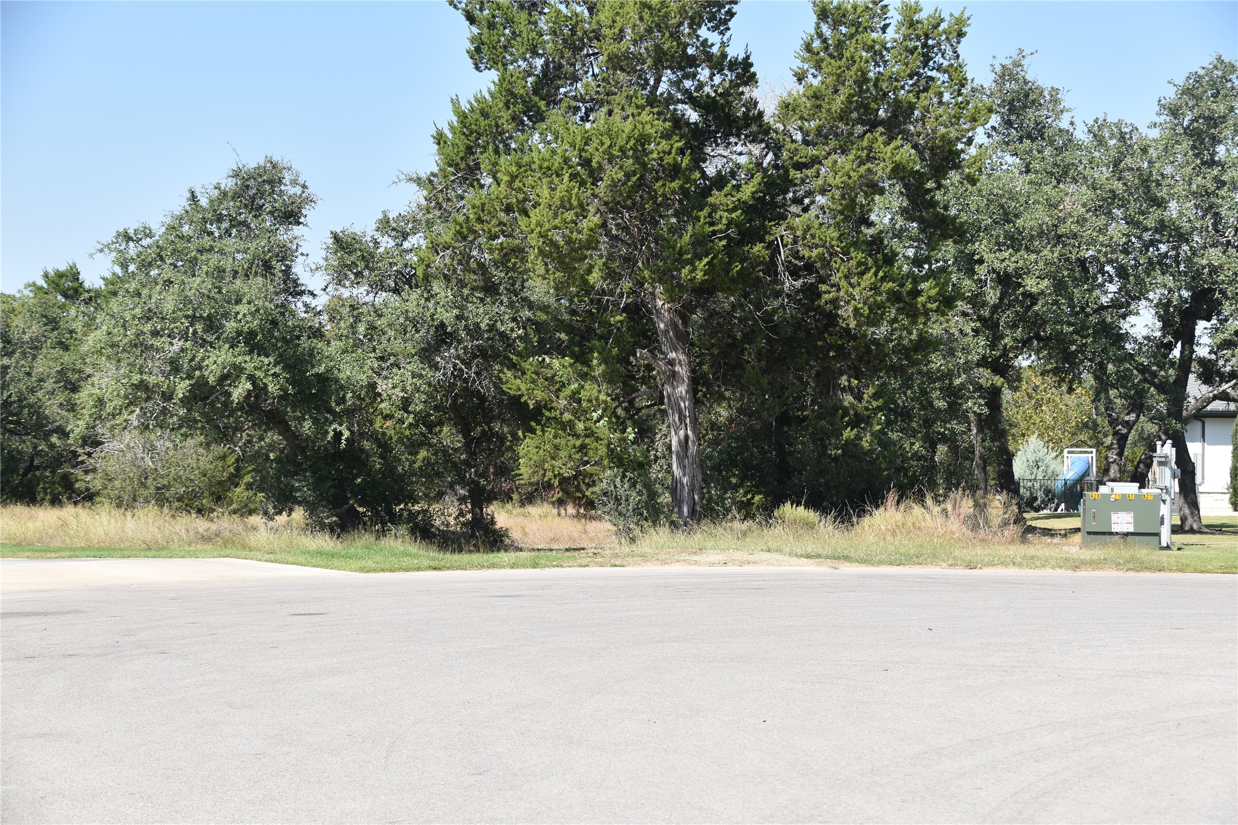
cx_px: 619
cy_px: 412
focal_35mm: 84
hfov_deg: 24.2
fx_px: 2888
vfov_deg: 16.3
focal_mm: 56
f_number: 8
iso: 200
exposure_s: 1/400
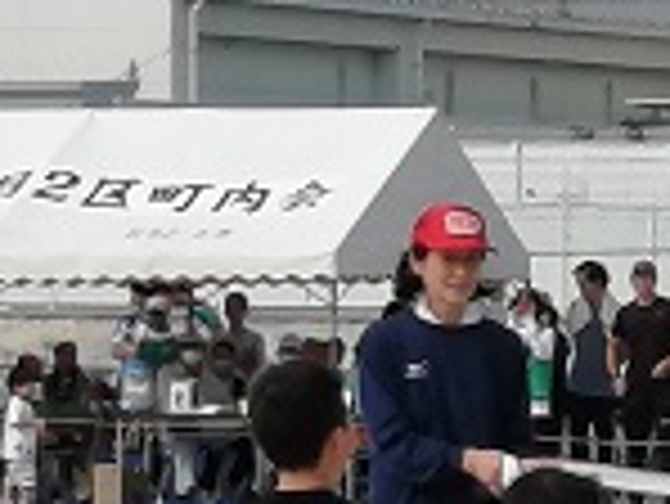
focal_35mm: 392
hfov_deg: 5.0
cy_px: 472
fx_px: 7593
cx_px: 841
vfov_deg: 3.8
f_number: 1.8
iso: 50
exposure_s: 1/1471
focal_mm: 3.62
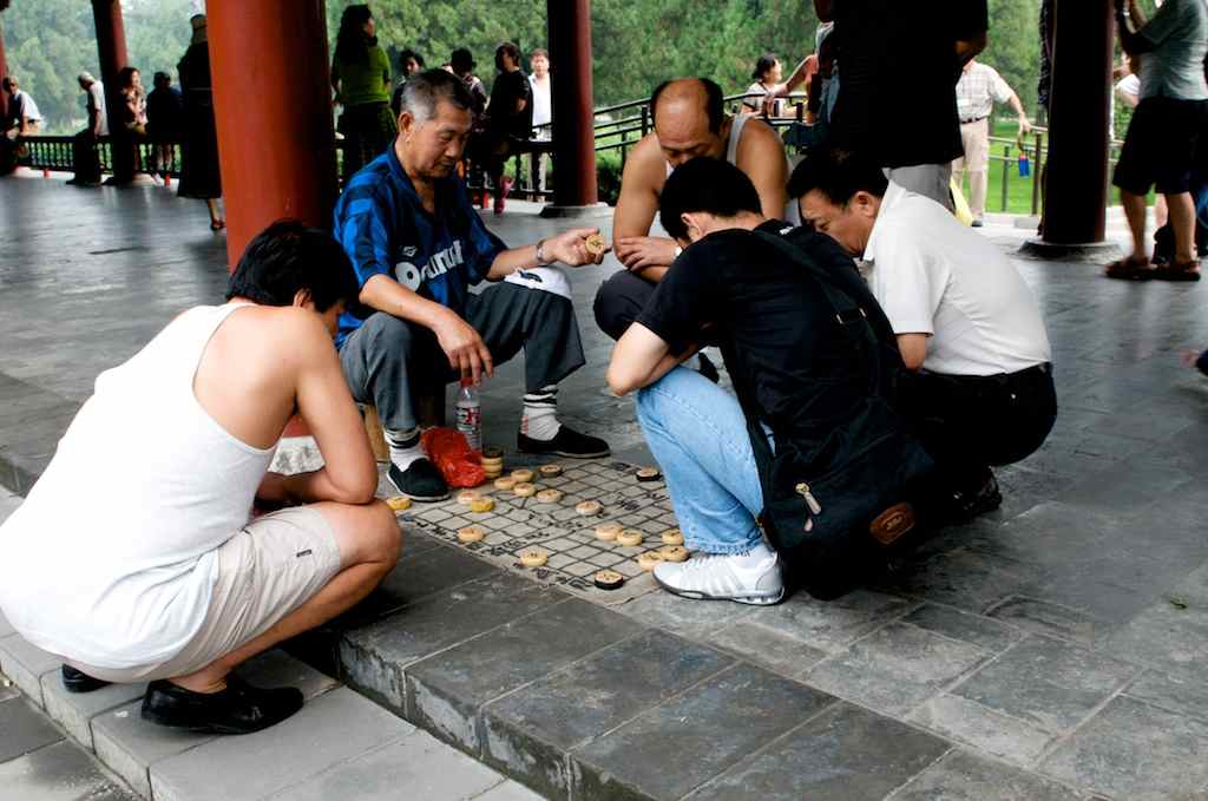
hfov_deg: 53.2
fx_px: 1206
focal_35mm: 36
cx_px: 604
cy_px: 400
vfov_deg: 36.7
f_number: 9
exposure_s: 1/25
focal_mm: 24
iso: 400
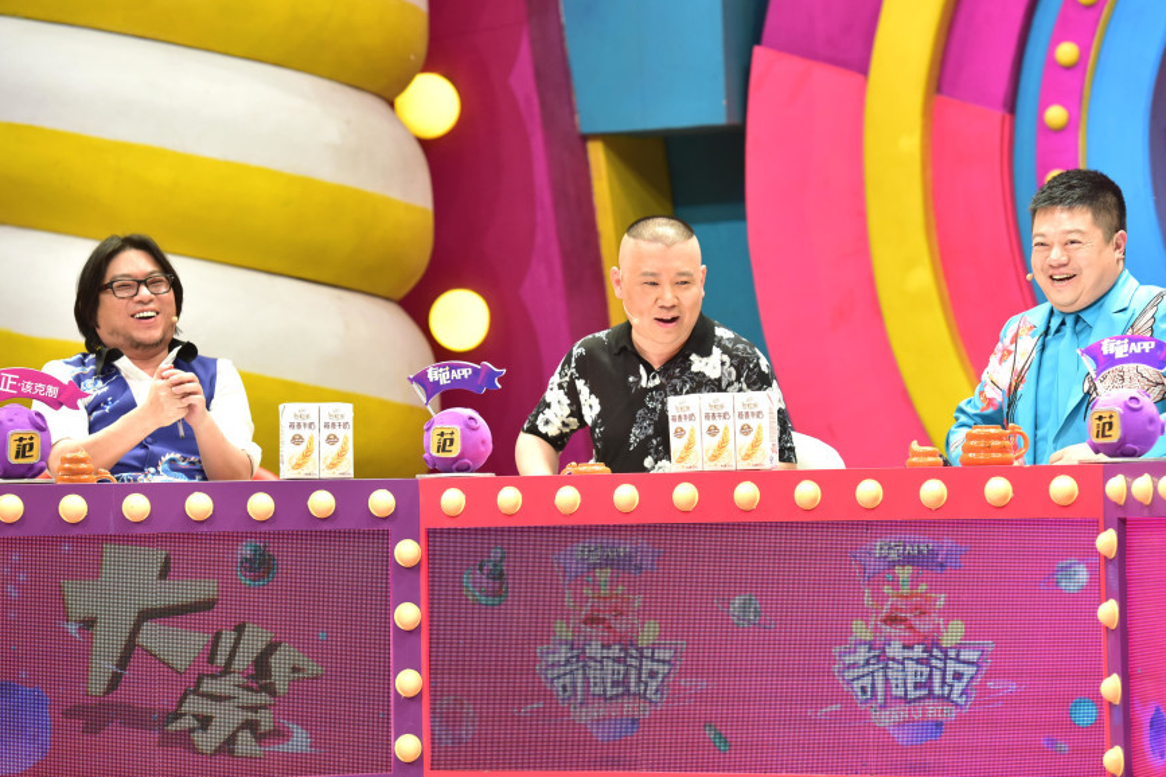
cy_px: 391
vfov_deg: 9.3
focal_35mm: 148
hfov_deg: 13.9
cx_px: 593
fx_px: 4793
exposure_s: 1/250
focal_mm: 135
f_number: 4
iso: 1600
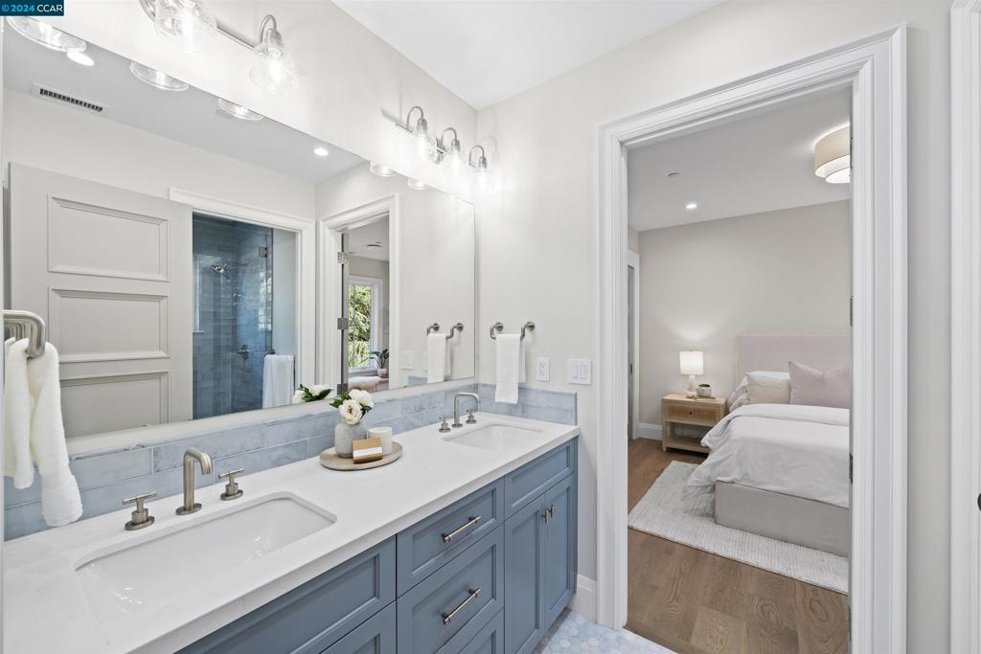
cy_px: 327
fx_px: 354
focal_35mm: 13
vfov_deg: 85.4
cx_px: 490
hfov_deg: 108.3
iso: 100
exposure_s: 1/3
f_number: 8
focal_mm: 13
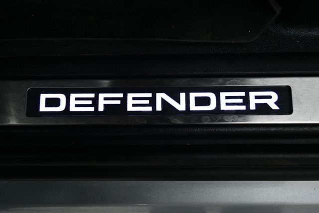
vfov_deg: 36.8
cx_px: 160
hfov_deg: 53.2
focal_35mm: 36
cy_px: 106
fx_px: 319
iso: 2800
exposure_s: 1/125
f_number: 4
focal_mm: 24
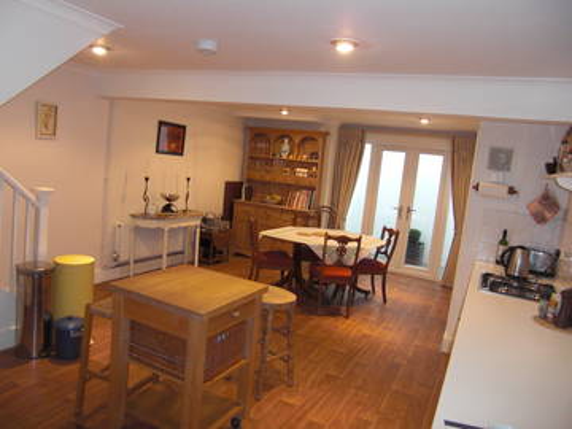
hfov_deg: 63.4
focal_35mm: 28
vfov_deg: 49.7
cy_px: 214
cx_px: 286
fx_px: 463
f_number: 2.6
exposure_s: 1/30
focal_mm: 4.9
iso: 200
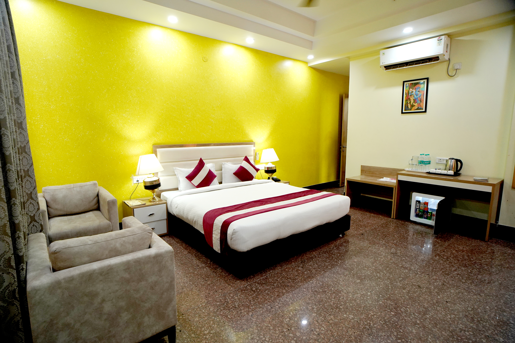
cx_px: 258
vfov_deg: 67.4
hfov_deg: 90.0
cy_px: 172
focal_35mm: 18
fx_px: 257
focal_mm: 18
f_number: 4
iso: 1000
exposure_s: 1/125
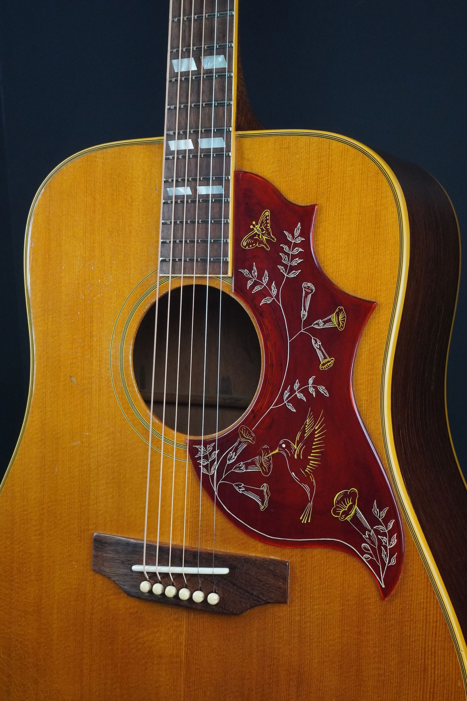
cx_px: 234
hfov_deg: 25.8
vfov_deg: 37.9
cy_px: 350
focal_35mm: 52
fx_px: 1021
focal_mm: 35
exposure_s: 1/60
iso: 2500
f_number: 11
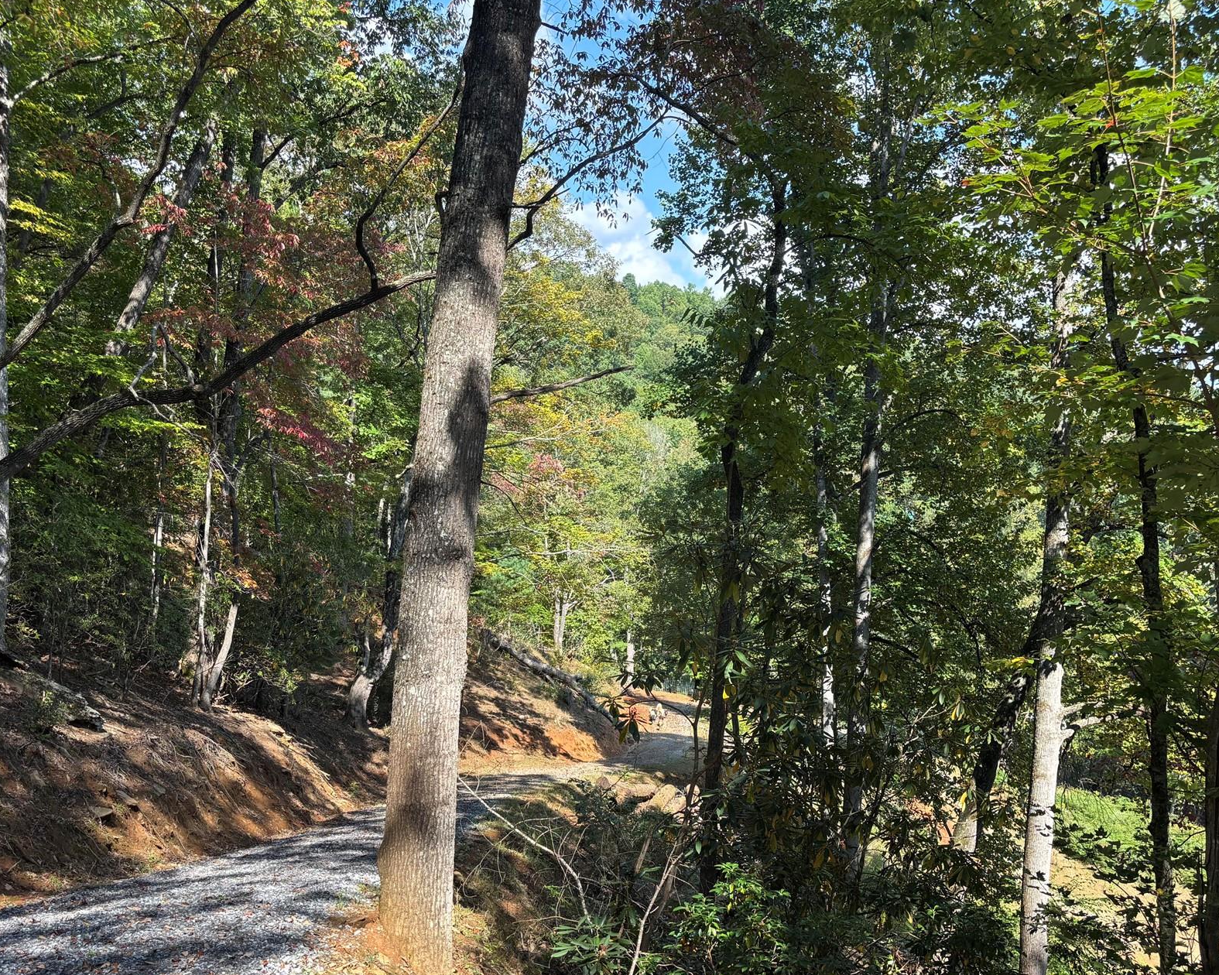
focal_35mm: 33
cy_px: 564
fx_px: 1191
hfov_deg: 54.2
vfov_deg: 44.4
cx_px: 615
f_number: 1.6
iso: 50
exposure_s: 1/637
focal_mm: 5.96
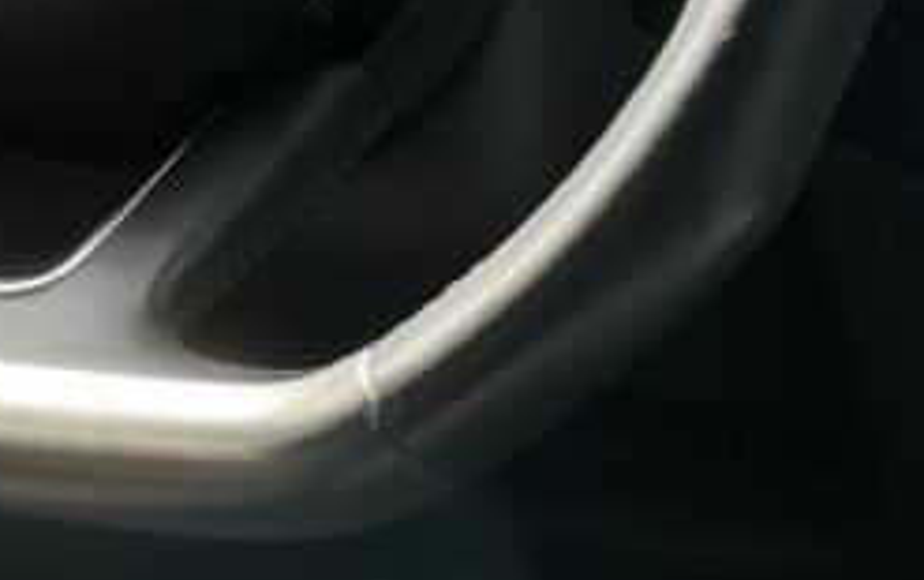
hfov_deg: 7.9
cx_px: 4
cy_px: -333
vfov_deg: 4.9
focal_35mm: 264
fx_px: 6656
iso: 64
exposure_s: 1/121
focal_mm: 9
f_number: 2.8
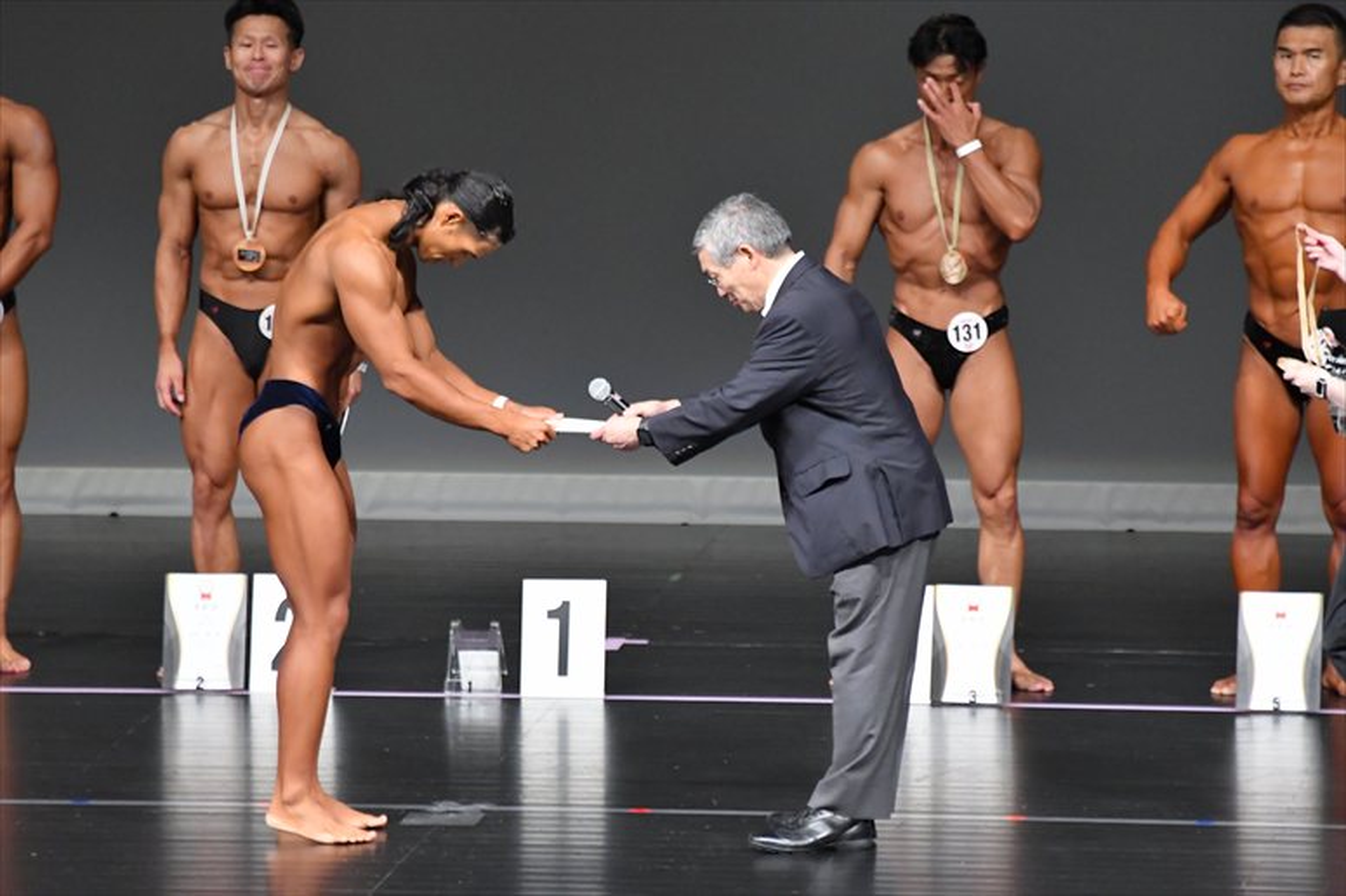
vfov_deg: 4.0
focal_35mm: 345
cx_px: 673
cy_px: 448
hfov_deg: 6.0
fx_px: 12893
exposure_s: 1/400
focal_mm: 230
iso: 5000
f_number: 5.6
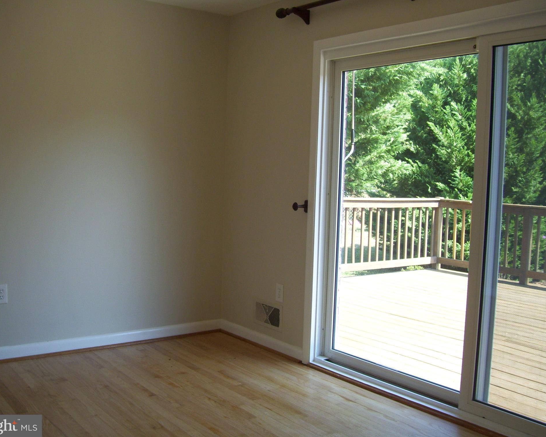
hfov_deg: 47.9
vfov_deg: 39.2
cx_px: 264
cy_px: 216
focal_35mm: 38
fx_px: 614
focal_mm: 6
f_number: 2.7
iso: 100
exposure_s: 1/160
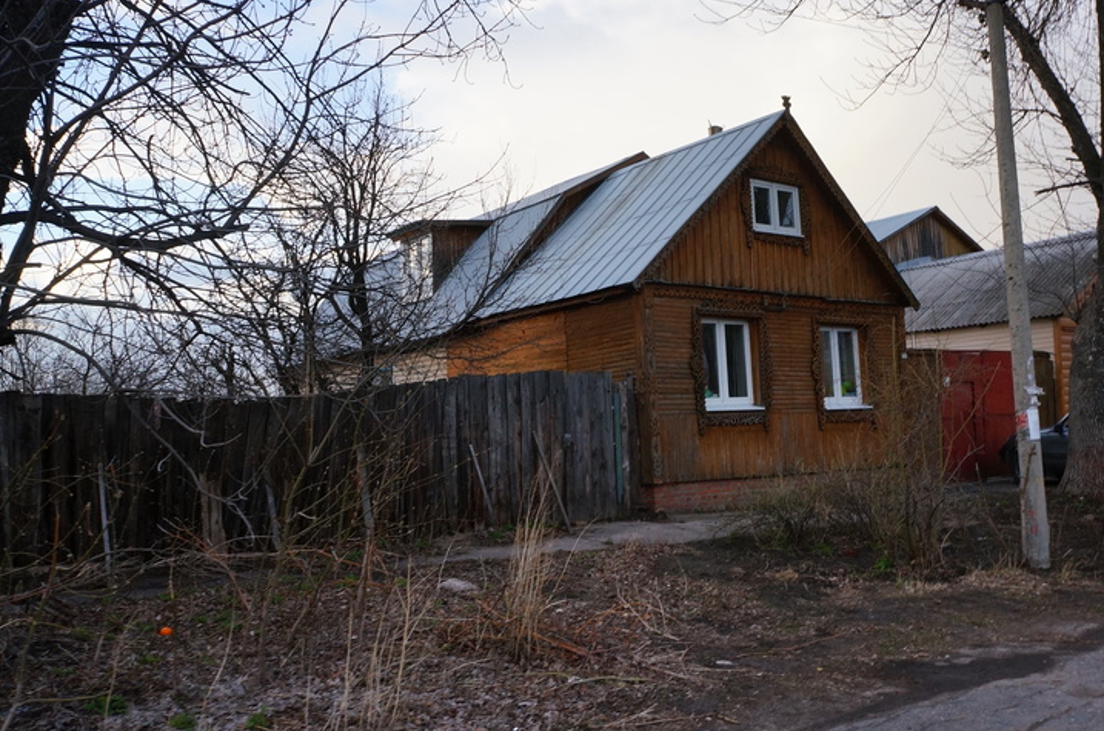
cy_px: 336
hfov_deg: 58.4
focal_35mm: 32
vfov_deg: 40.9
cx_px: 653
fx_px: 979
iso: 400
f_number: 9
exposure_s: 1/160
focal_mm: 18
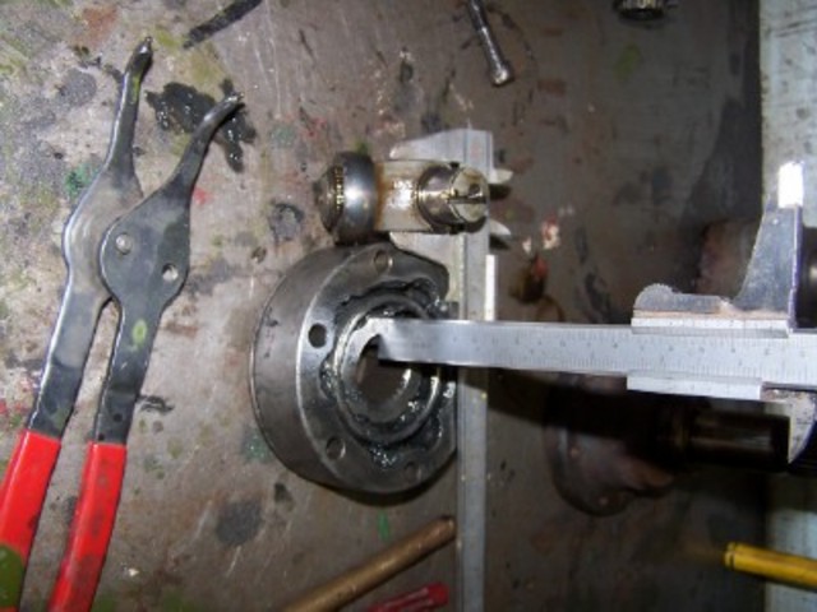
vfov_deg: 37.7
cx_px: 408
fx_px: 897
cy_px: 306
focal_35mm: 38
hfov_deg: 49.0
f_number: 2.8
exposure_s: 1/60
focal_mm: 6.3
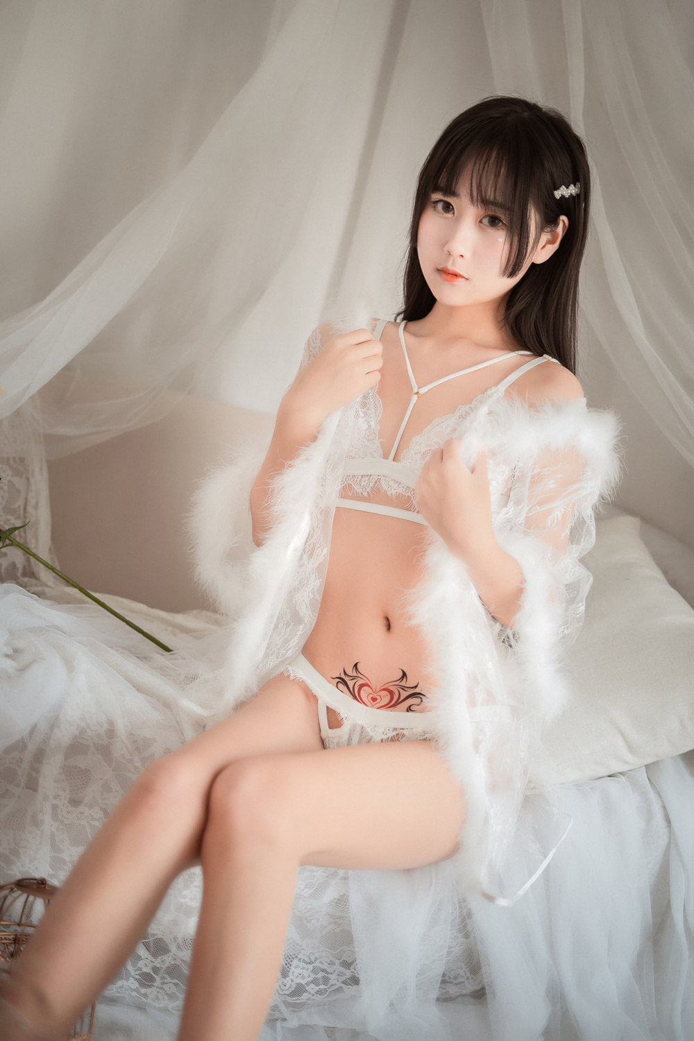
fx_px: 1446
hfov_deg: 27.0
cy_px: 520
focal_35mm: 50
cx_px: 347
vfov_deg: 39.6
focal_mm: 50
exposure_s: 1/80
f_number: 2
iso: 640
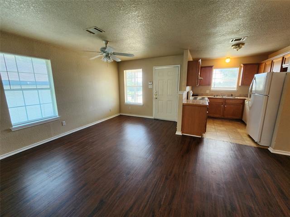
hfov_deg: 106.2
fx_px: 109
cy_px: 108
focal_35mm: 13
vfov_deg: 89.9
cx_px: 145
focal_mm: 2.2
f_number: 2.2
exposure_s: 1/60
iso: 125
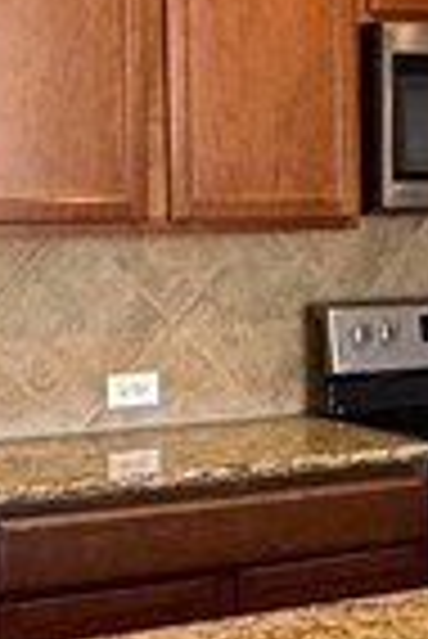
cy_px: 360
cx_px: 586
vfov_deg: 19.4
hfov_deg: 12.6
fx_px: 1868
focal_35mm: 105
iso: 250
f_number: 2.2
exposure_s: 1/60
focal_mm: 2.22
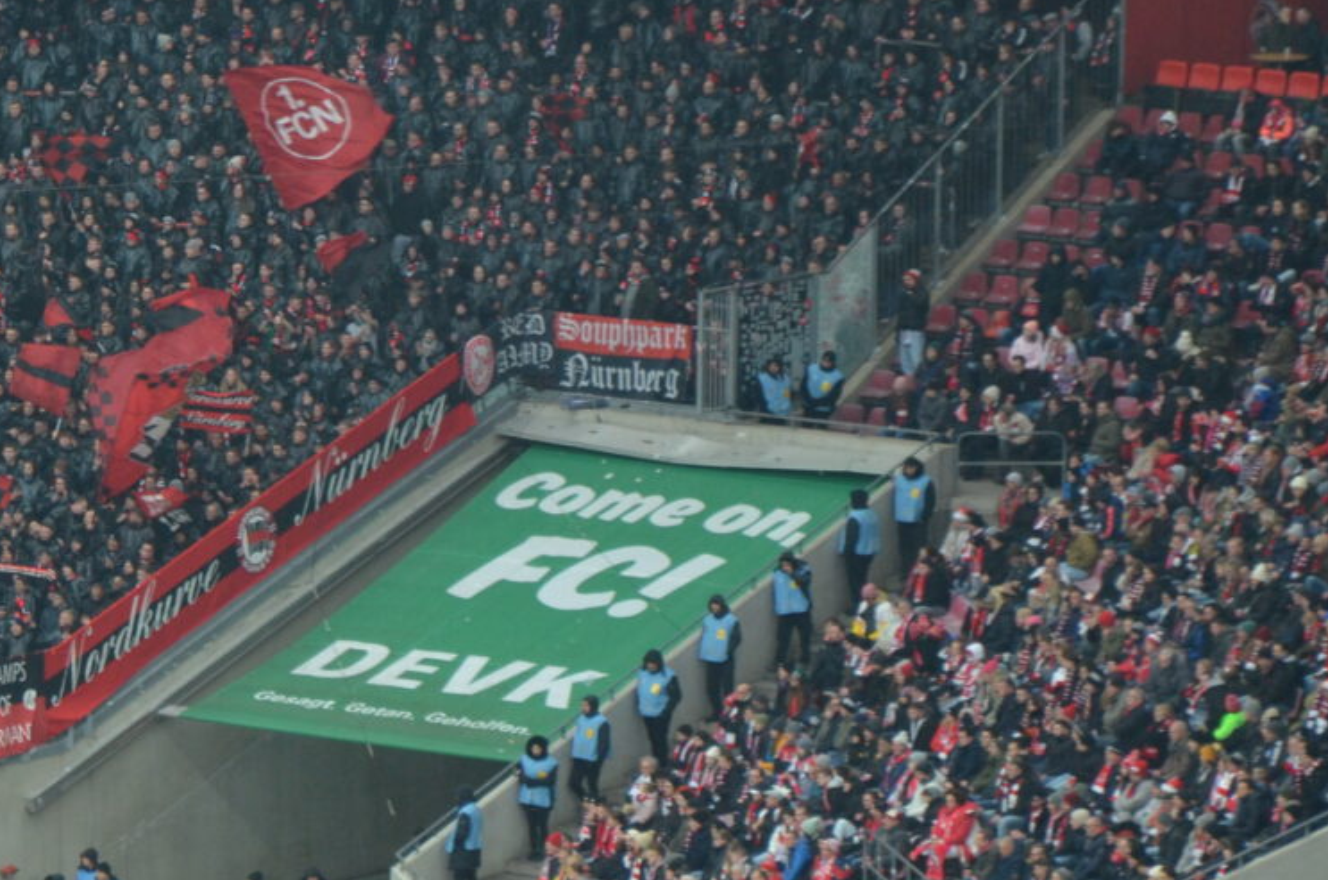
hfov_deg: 6.1
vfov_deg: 4.0
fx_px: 12481
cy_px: 186
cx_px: 16
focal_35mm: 339
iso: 900
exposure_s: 1/125
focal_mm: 105
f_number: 5.6
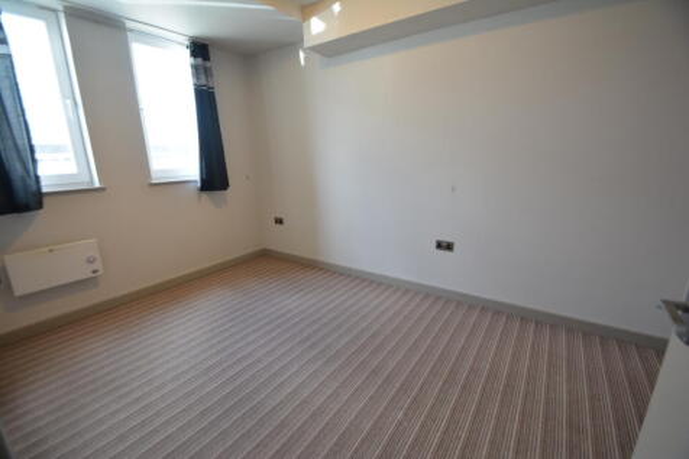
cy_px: 230
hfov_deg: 100.4
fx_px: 287
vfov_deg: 77.3
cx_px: 344
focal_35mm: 15
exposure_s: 1/80
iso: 400
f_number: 4.5
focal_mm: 10
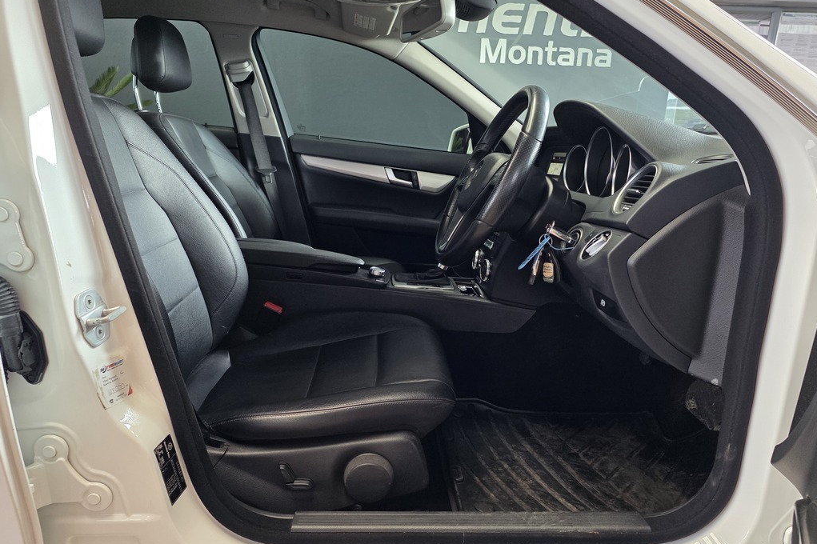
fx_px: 544
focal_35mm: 24
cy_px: 290
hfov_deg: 73.8
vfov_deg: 53.1
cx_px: 409
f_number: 1.7
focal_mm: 6.25
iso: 200
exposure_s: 1/180
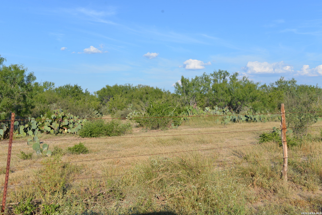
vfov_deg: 35.1
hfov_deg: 50.7
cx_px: 161
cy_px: 108
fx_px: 340
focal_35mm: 38
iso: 100
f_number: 8
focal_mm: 38
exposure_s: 1/250
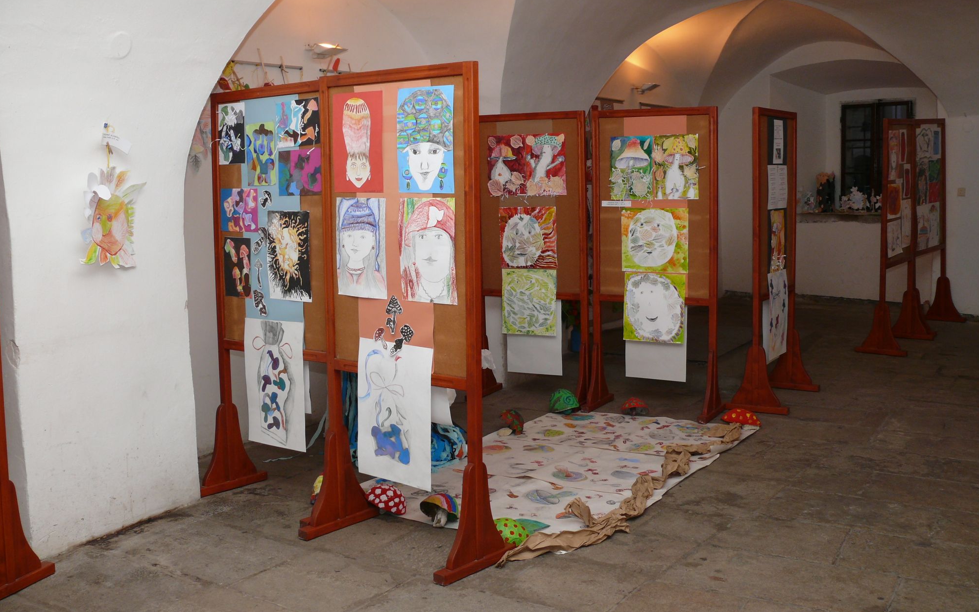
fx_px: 1014
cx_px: 499
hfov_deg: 51.5
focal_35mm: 38
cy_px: 275
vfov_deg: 33.6
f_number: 2.8
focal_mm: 7.4
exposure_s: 1/30
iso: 100
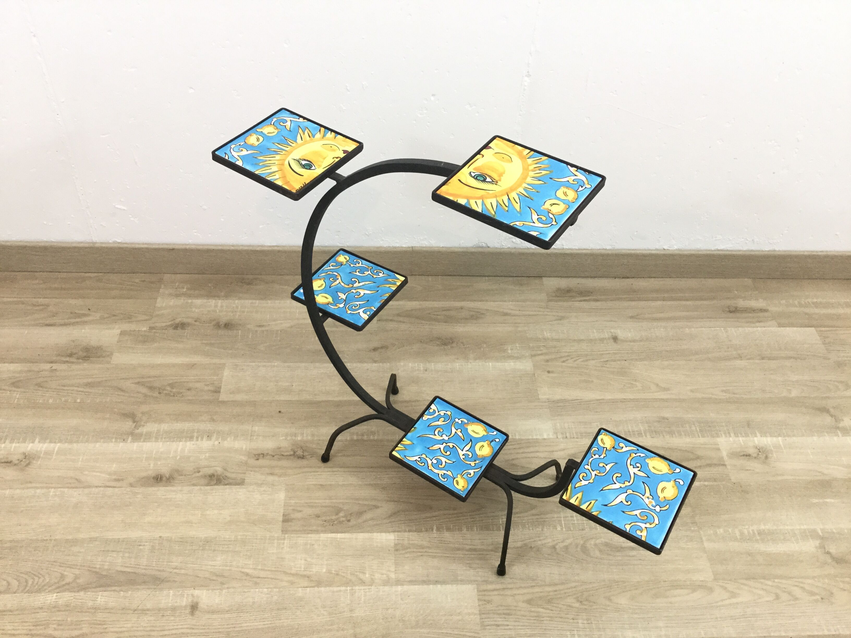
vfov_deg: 45.4
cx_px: 426
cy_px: 319
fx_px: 762
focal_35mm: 31
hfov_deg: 58.4
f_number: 2.4
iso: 125
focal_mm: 3.3
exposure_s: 1/33
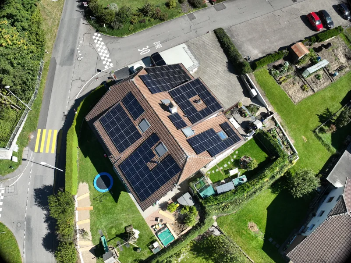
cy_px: 132
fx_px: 243
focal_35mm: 24
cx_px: 176
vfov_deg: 56.8
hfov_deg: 71.6
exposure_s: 1/1500
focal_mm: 12.29
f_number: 2.8
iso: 100
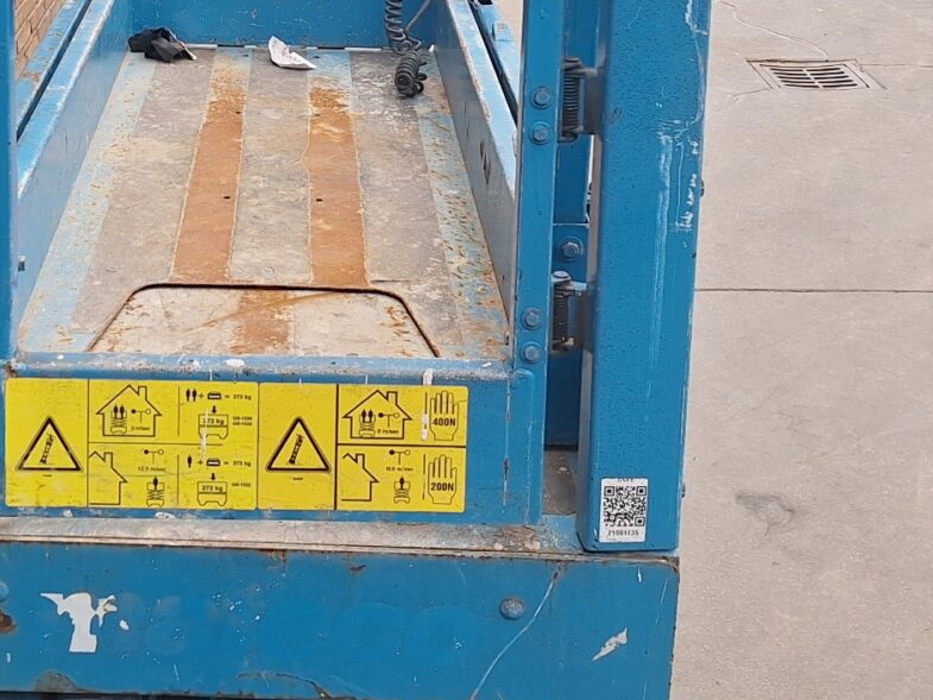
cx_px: 266
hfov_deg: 31.8
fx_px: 1617
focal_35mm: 60
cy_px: -1
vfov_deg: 23.4
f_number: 1.8
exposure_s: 1/143
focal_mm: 5.54
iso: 40
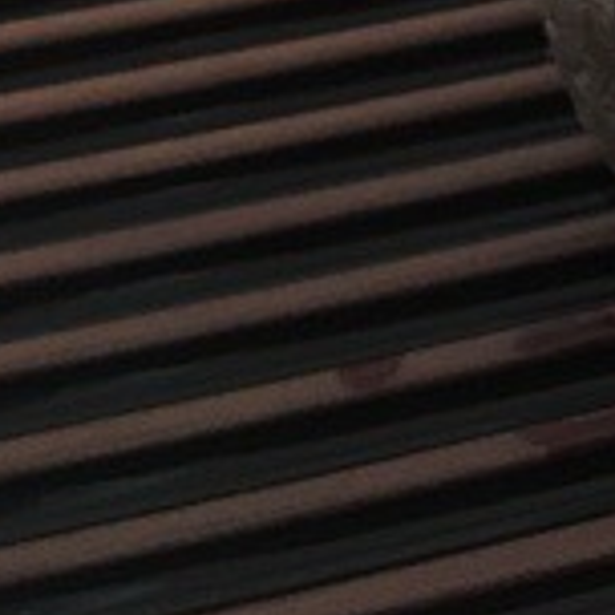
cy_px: -275
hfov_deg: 14.5
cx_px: 1194
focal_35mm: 101
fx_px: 2030
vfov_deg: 16.0
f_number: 2.2
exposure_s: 1/17
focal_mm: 4.15
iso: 200
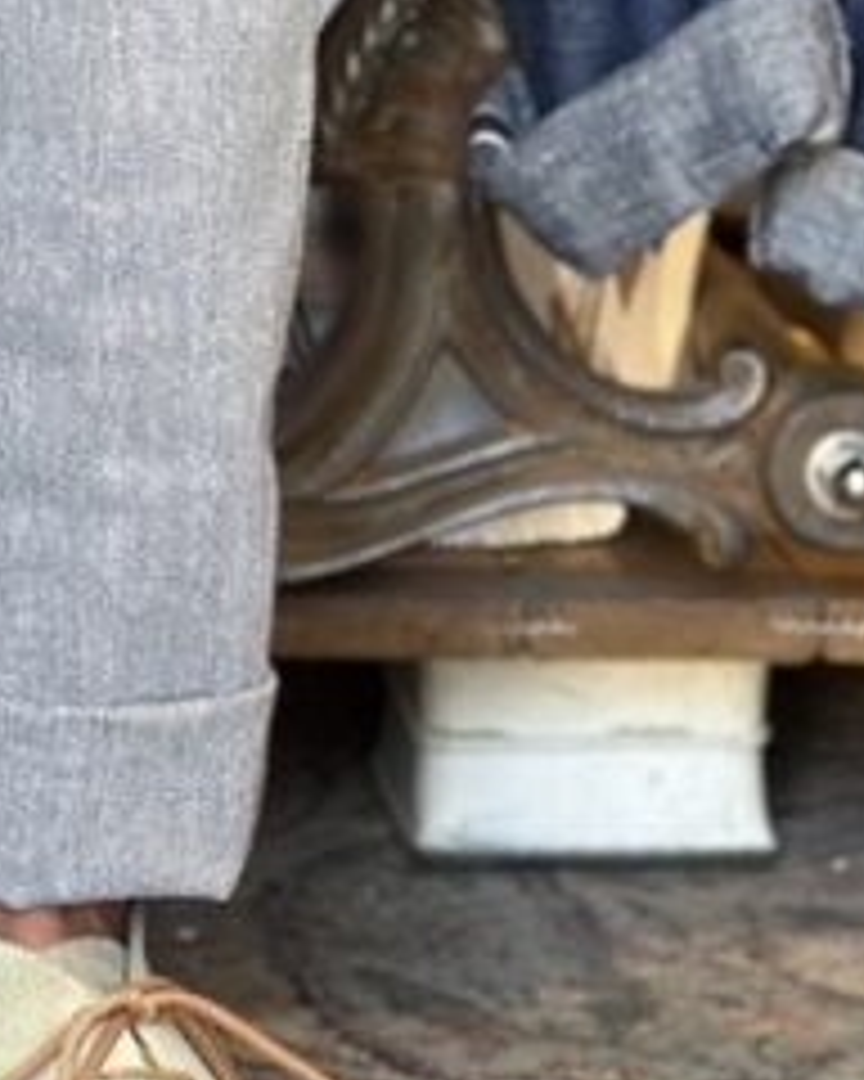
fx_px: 6393
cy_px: -446
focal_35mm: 200
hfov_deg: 7.7
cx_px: -216
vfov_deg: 9.4
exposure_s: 1/60
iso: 125
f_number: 1.78
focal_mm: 6.86
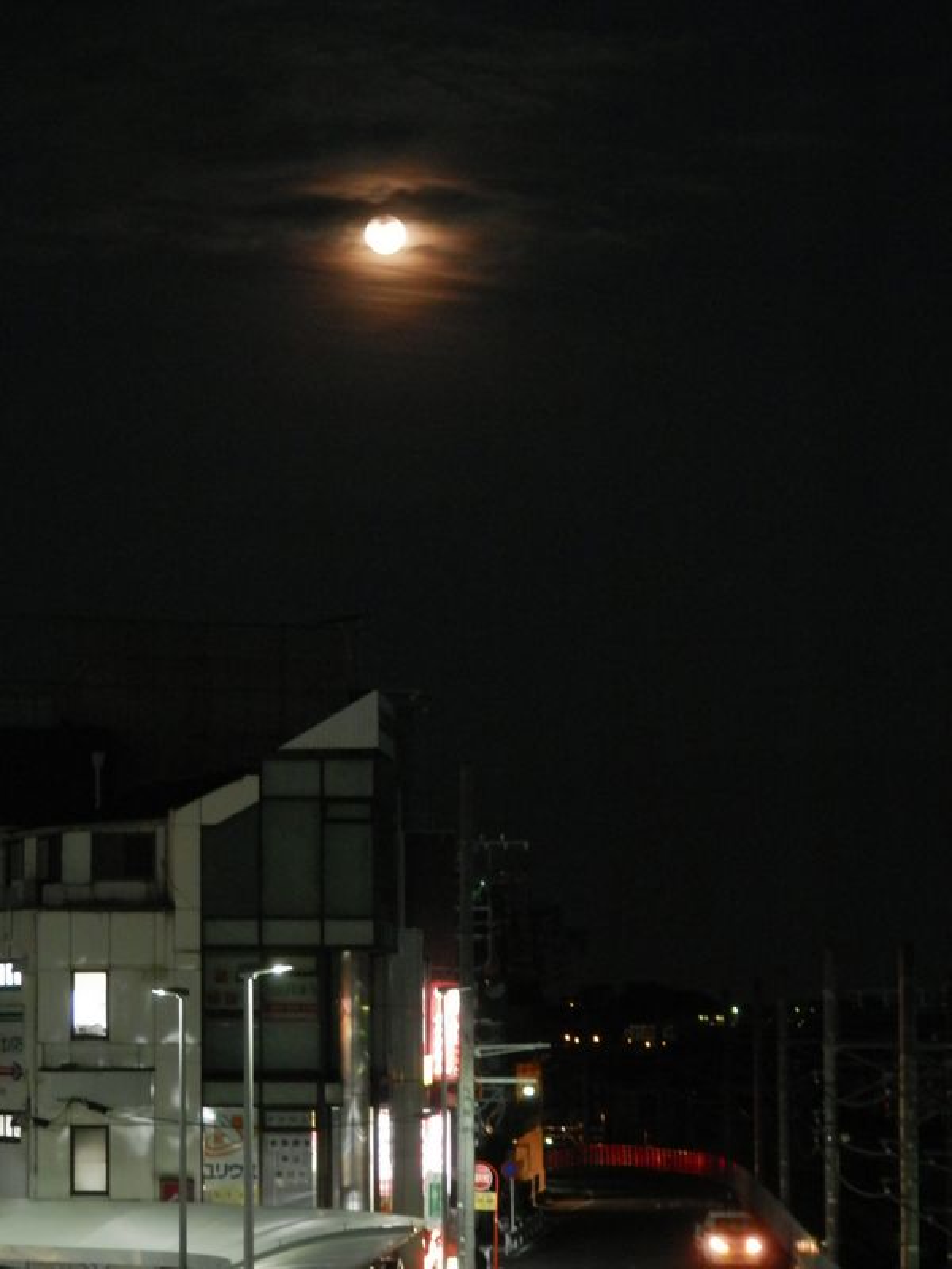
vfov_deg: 17.0
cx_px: 476
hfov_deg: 12.8
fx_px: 4254
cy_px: 634
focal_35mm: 116
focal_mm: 20.9
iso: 400
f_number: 5.2
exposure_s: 1/4
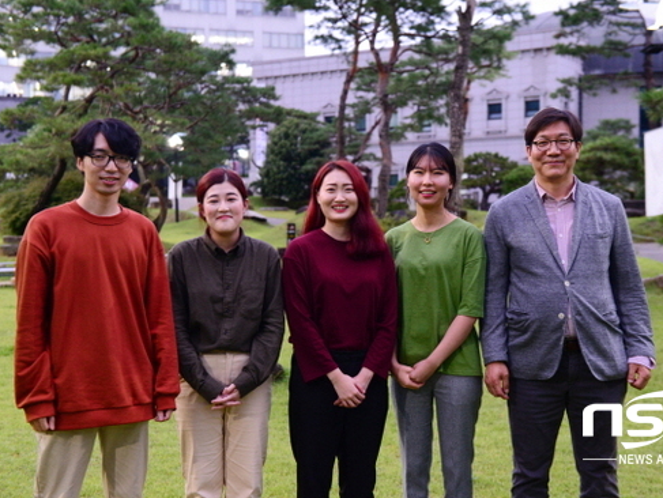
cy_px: 246
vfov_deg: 27.6
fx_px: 1016
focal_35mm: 53
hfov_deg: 36.1
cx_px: 338
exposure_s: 1/60
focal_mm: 48
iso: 3200
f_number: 3.5
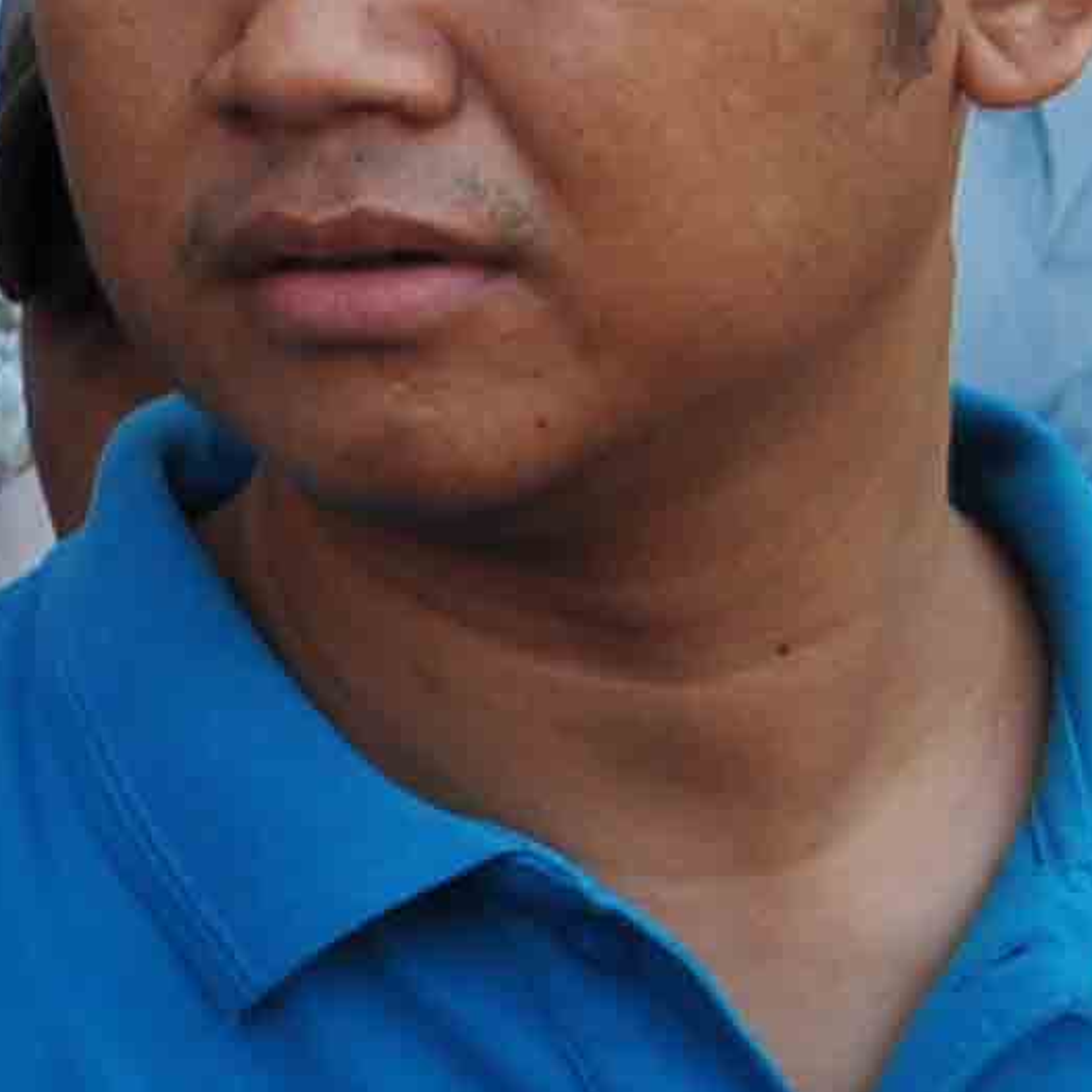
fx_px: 8887
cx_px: -3270
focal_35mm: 249
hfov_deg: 5.9
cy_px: 411
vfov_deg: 7.0
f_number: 9
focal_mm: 24
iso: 200
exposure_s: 1/100
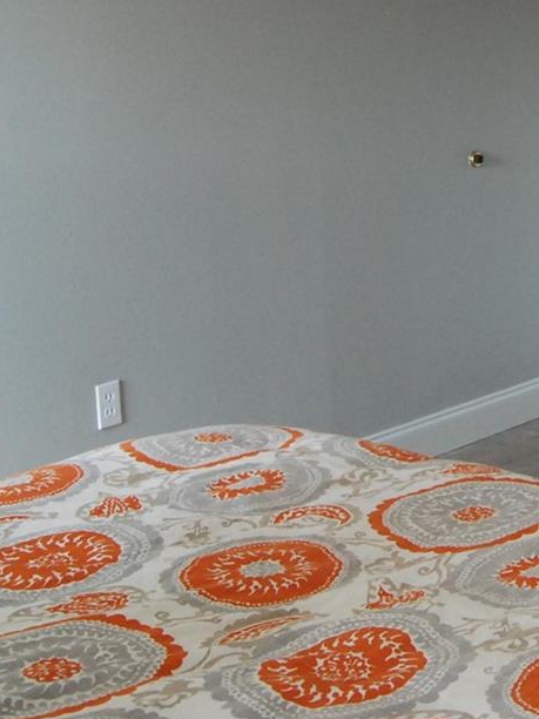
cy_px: 123
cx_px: 645
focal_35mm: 68
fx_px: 1412
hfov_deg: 20.3
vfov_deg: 27.9
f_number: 5.6
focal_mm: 18
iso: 1600
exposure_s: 1/125
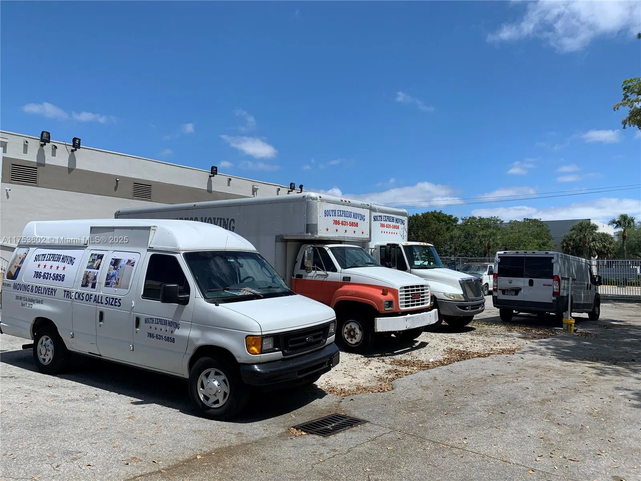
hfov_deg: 67.3
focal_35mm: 26
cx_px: 320
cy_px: 240
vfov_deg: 53.1
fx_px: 481
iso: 25
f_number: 1.8
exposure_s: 1/3086
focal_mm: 4.25
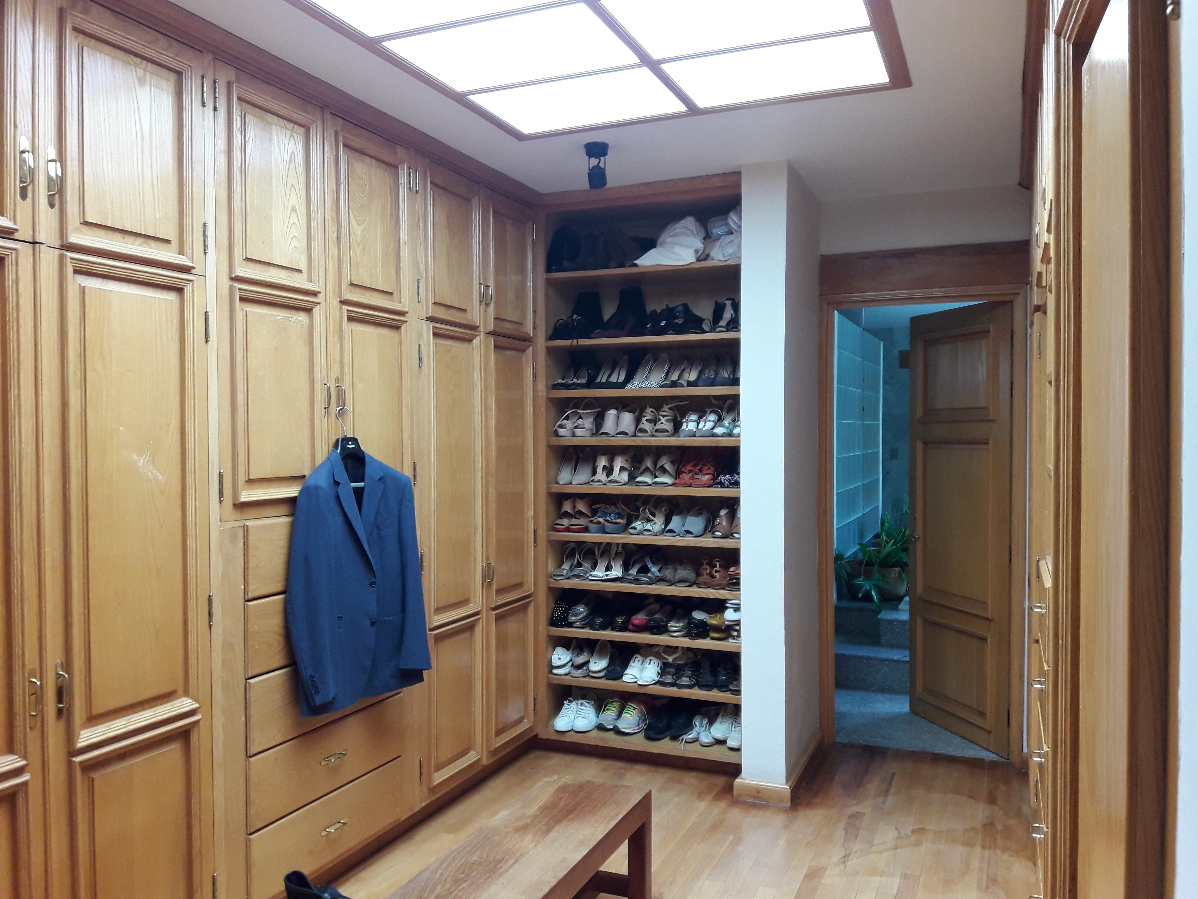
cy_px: 450
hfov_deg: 63.4
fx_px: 969
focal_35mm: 28
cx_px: 599
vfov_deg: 49.7
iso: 80
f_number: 1.9
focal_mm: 3.7
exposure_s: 1/40
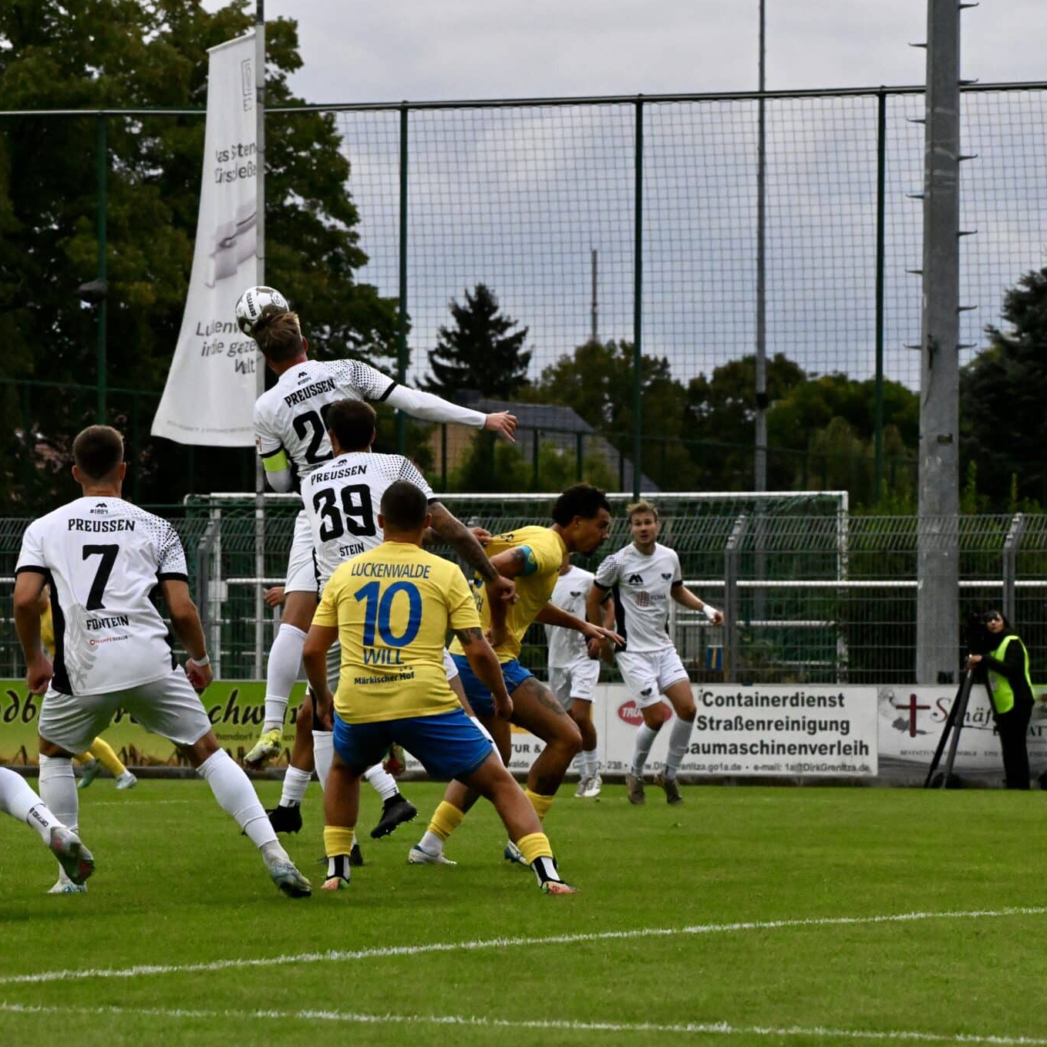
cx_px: 268
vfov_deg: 10.1
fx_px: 5920
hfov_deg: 10.1
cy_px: 522
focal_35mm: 173
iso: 10000
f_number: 8
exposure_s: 1/1600
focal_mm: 135
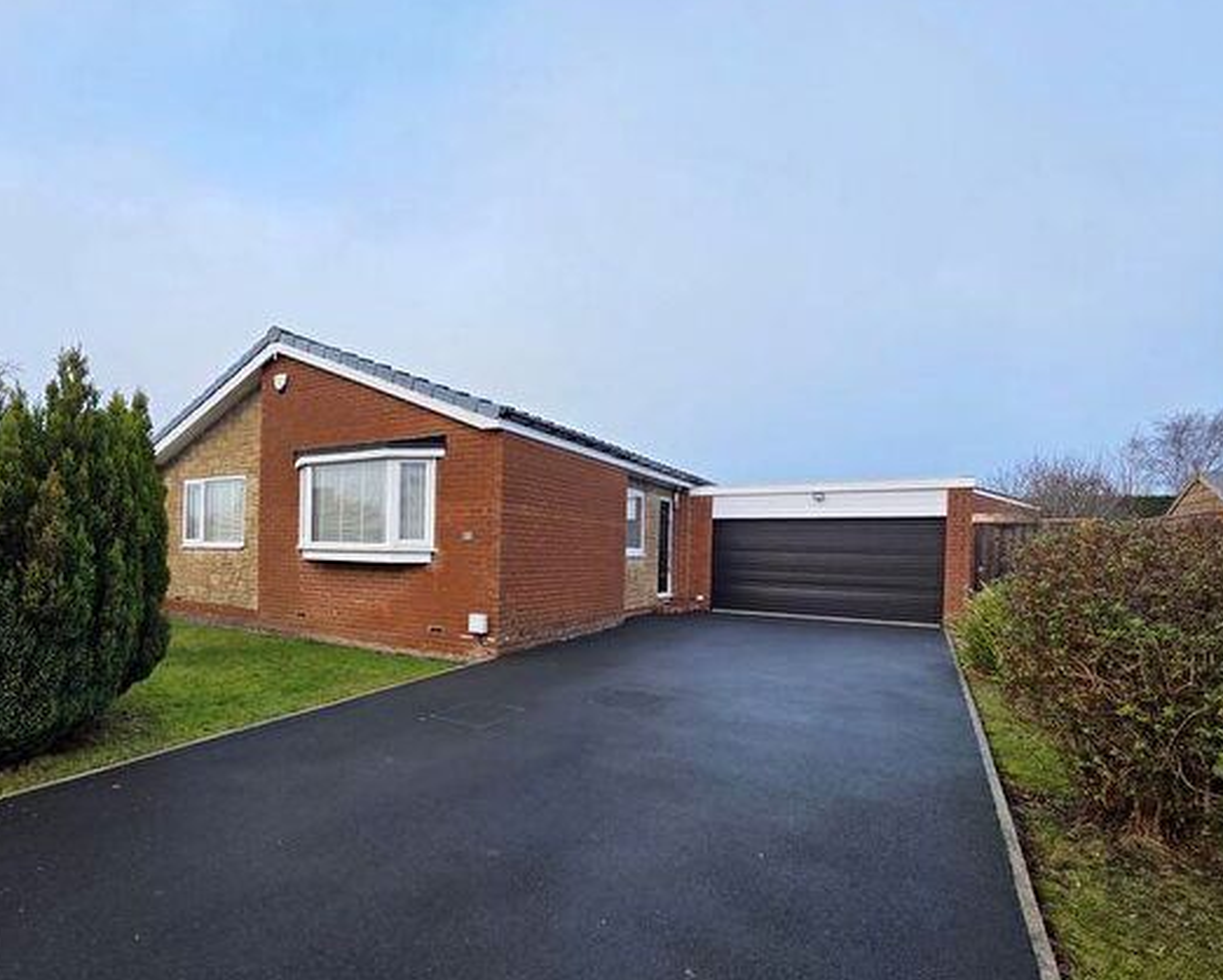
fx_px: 616
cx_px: 426
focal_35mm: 17
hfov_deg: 87.0
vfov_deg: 76.7
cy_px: 550
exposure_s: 1/267
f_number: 1.9
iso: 40
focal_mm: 2.2
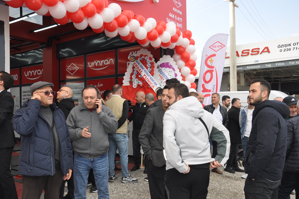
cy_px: 102
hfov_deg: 55.8
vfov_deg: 38.9
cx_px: 149
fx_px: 282
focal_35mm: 34
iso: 200
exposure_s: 1/200
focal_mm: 22
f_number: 6.3
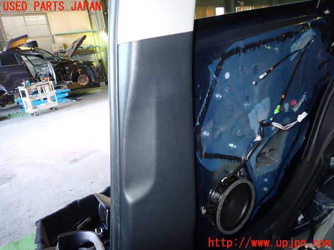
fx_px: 241
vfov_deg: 54.9
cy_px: 125
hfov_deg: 69.4
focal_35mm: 25
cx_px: 167
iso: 200
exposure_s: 1/30
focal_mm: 4.5
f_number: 2
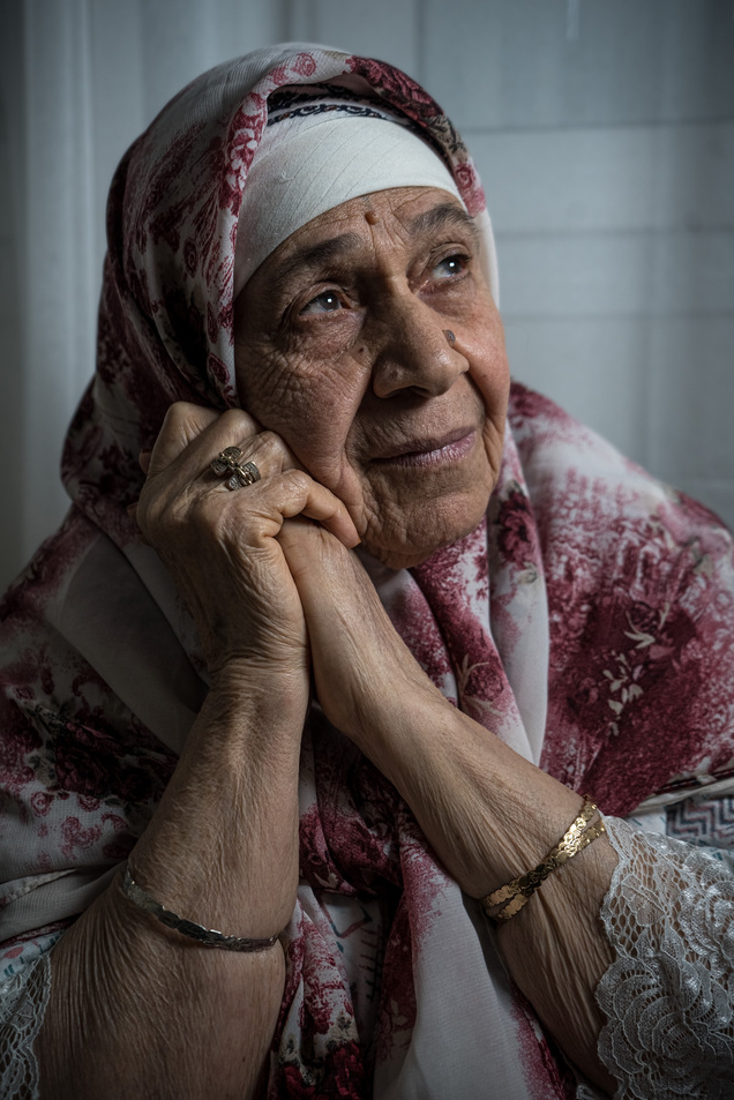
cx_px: 353
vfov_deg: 45.4
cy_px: 539
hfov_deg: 31.2
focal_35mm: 43
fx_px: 1314
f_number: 4.5
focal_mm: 41
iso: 500
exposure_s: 1/50
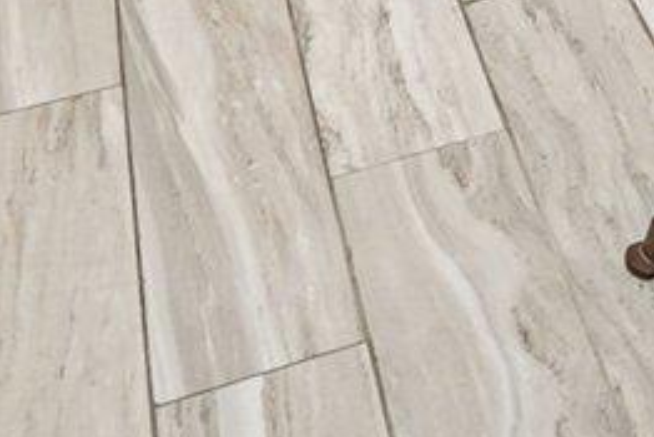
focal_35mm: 125
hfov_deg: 12.4
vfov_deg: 8.2
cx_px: 1633
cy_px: -1119
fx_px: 2272
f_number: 8
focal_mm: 16
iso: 400
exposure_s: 1/5
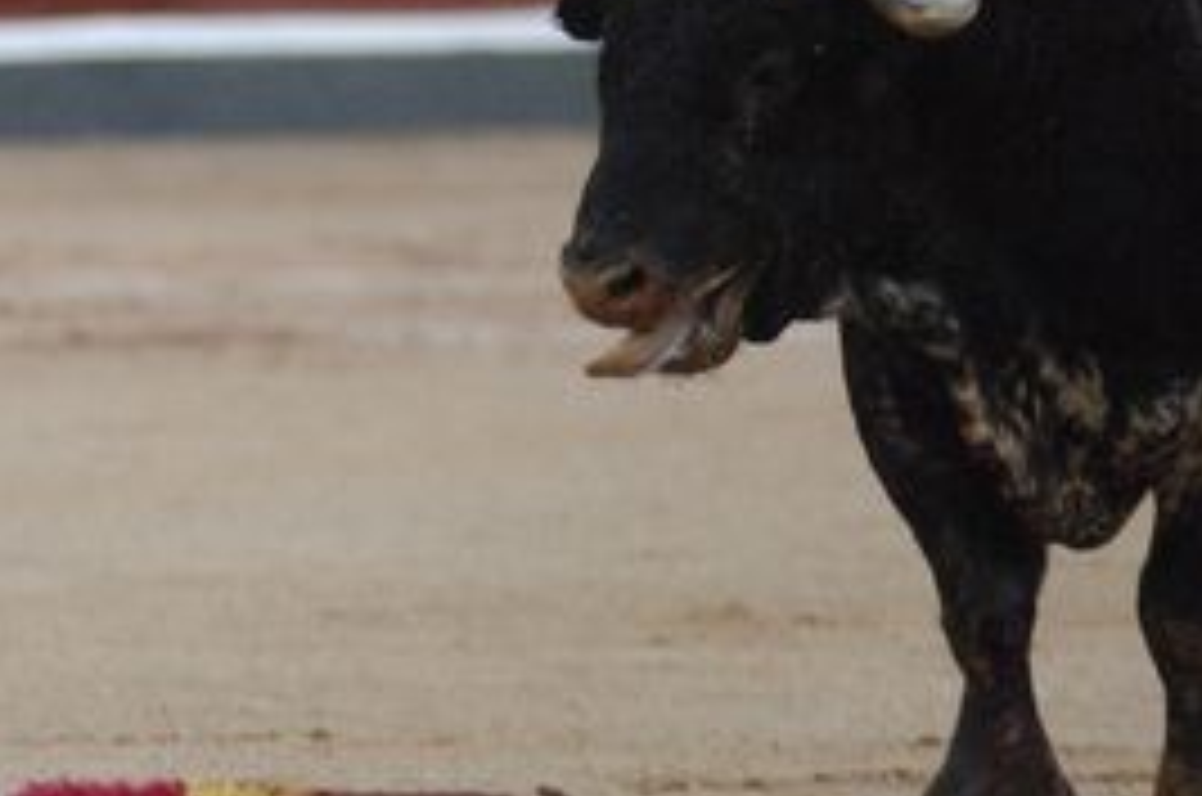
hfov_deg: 2.7
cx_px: -90
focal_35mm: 753
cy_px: 218
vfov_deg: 1.8
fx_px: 25096
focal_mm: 200
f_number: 2.8
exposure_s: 1/400
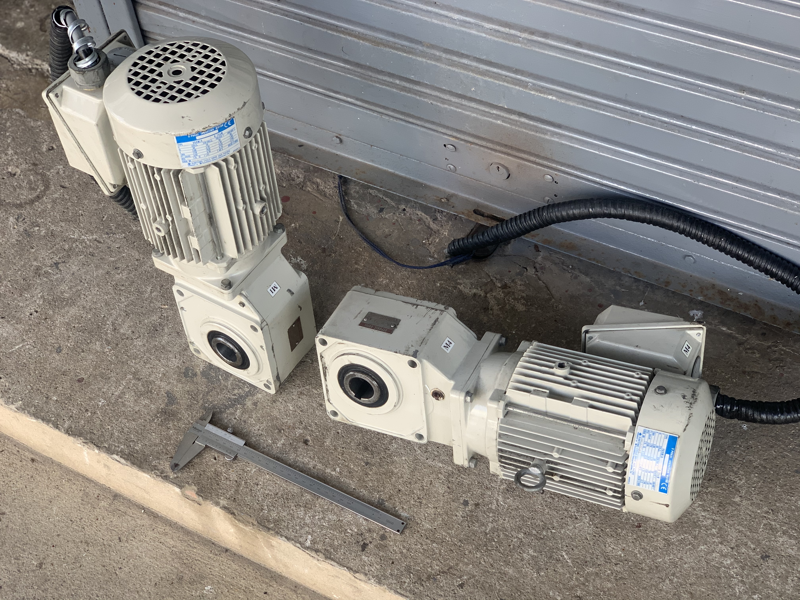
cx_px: 400
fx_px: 1202
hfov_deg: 36.8
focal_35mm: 52
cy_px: 300
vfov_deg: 28.0
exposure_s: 1/122
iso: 32
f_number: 2.4
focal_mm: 6
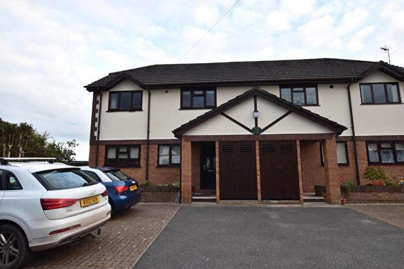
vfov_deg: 59.5
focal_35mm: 21
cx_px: 202
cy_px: 134
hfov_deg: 81.2
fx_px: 236
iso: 100
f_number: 10
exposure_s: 1/10
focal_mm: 14
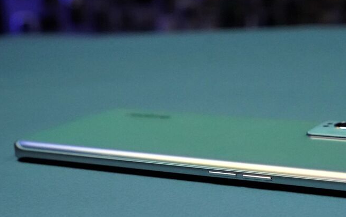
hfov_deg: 33.5
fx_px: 566
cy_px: 137
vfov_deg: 21.6
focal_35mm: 60
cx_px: 245
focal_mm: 40
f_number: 7.1
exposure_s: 1/3200
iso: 12800
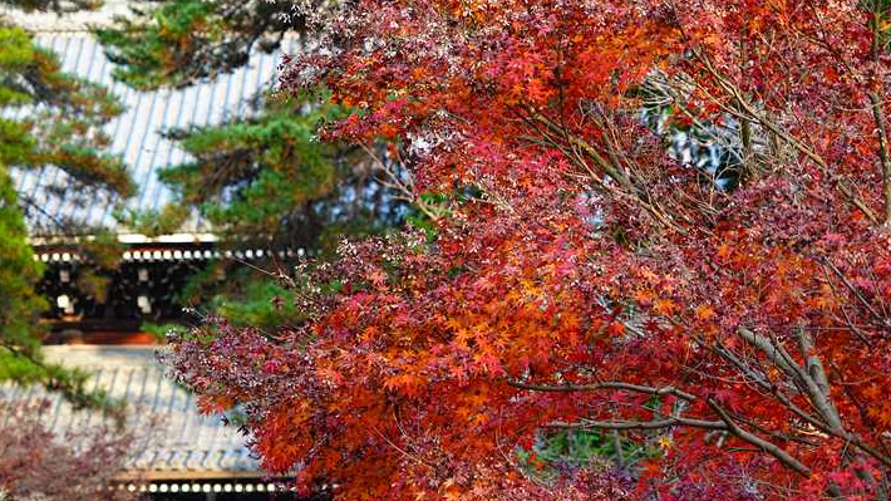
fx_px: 2787
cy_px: 298
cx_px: 408
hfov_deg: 18.2
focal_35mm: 118
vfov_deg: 10.3
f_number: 5.6
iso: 500
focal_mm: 100
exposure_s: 1/100
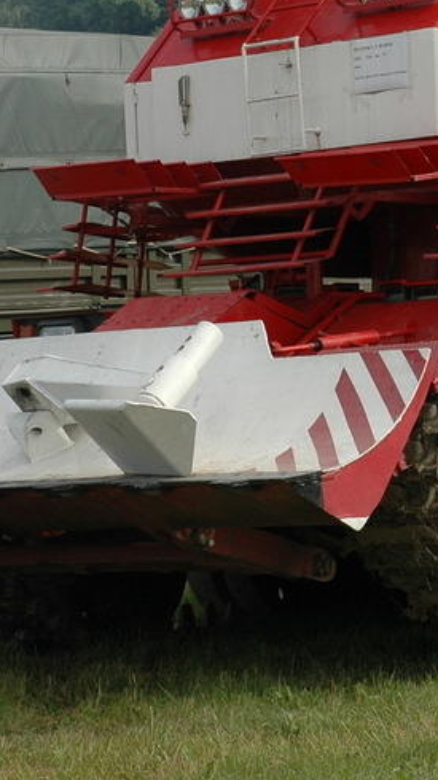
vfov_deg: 12.2
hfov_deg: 6.8
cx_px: 470
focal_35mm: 177
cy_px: 271
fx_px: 3661
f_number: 8
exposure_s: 1/250
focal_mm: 46
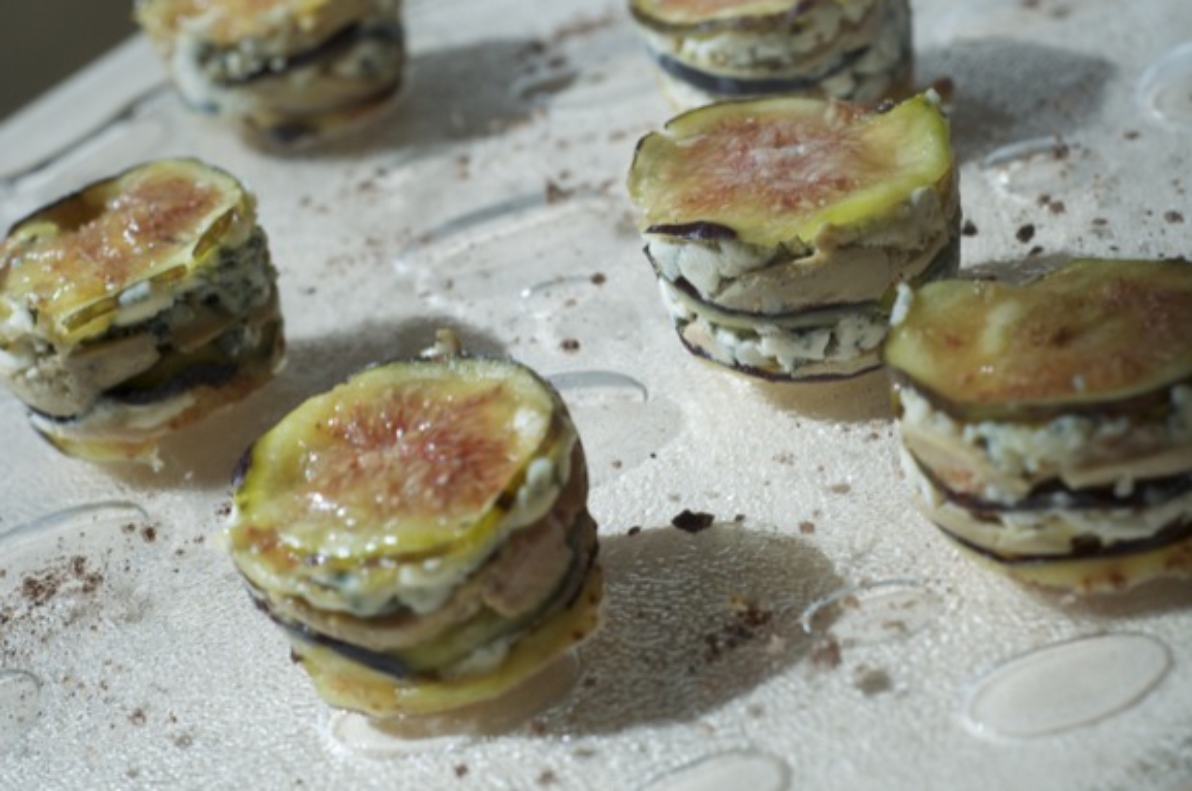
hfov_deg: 26.0
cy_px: 386
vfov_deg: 17.4
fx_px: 2579
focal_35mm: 78
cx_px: 614
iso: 200
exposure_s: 1/100
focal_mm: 50
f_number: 6.3
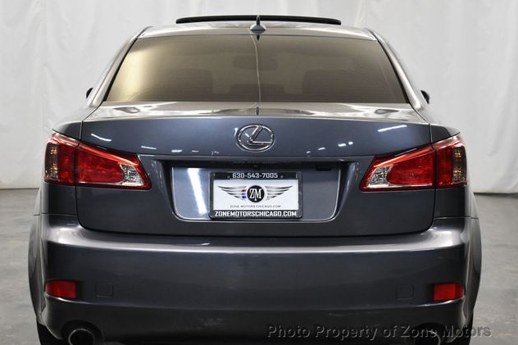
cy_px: 171
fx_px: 1021
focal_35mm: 71
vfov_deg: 19.2
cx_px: 257
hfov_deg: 28.5
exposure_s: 1/125
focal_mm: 35
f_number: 4.5
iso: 1800
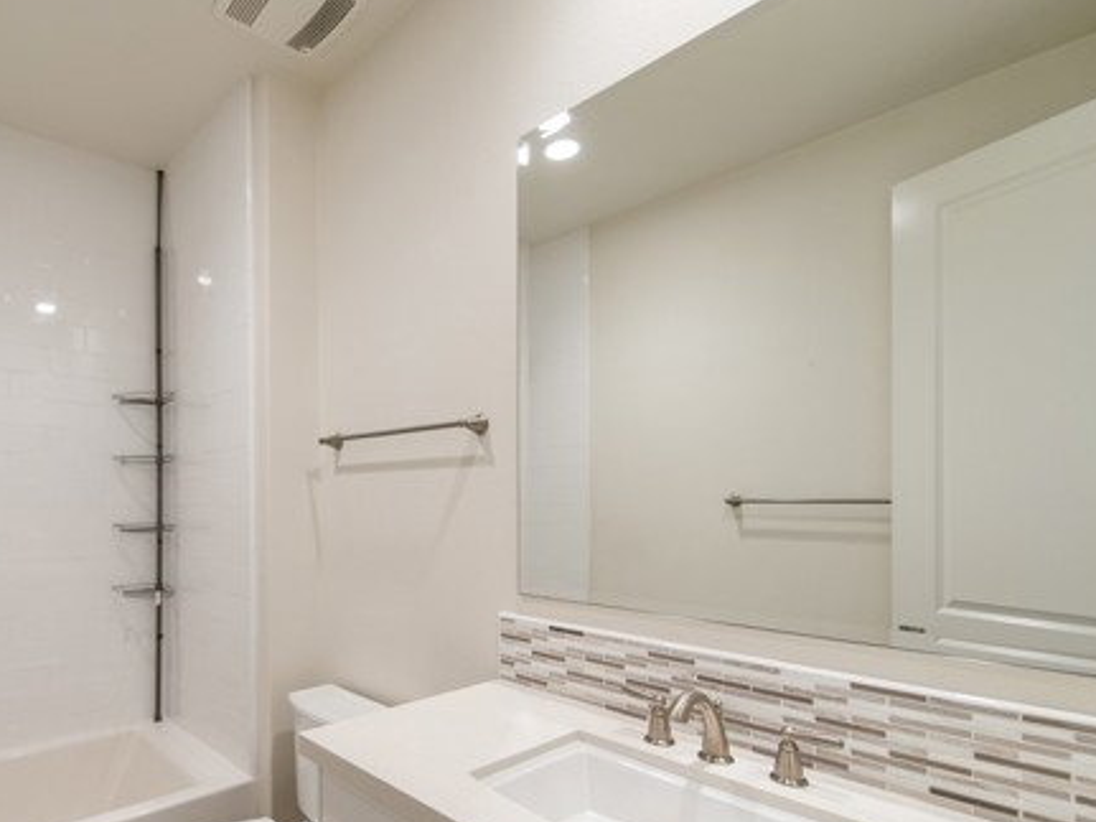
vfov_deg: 65.2
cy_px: 501
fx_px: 633
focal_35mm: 20
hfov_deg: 78.7
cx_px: 353
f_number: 2.8
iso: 400
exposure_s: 1/200
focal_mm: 14
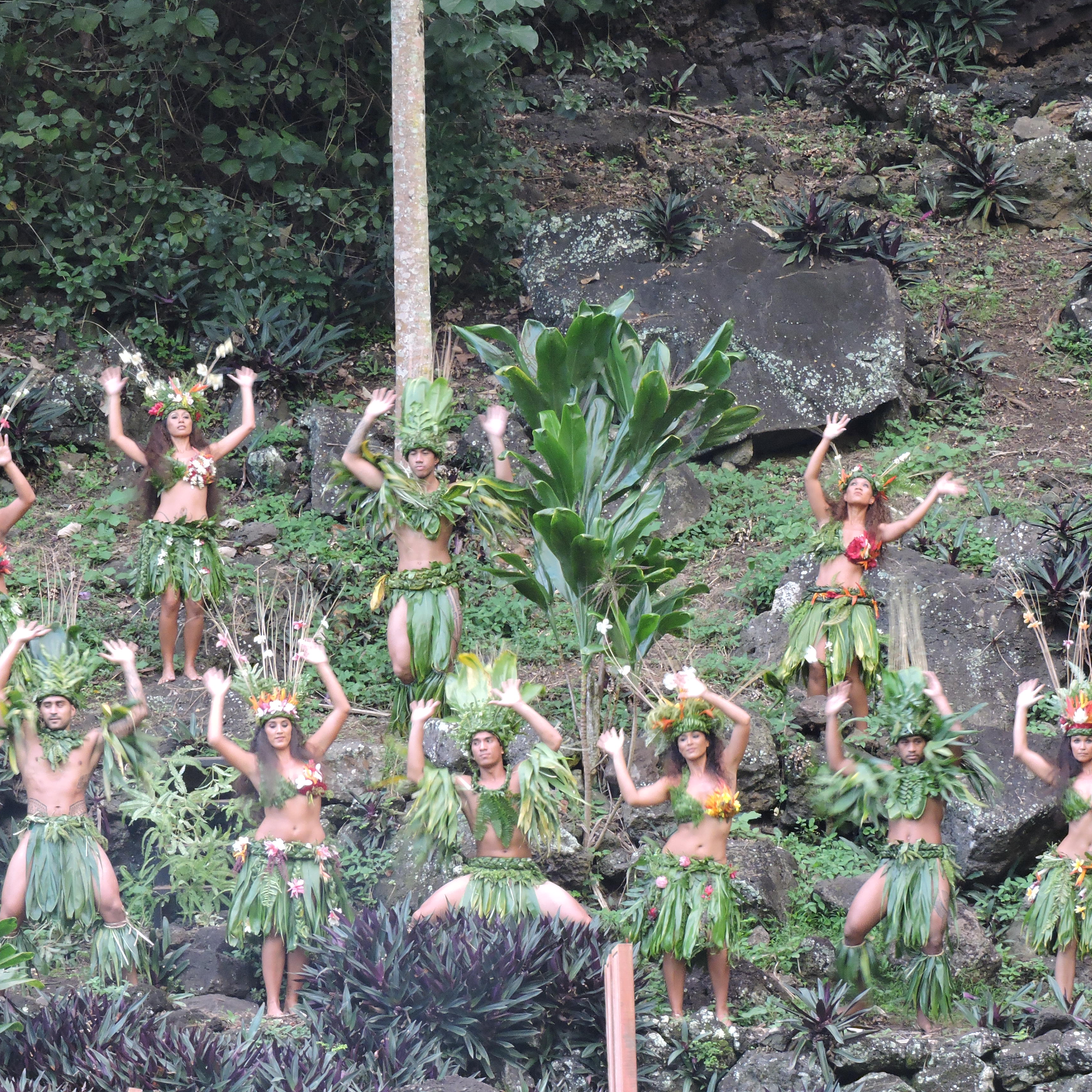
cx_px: 625
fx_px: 10529
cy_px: 546
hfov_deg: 5.9
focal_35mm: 295
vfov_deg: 5.9
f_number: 5.5
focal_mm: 44.8
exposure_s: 1/40
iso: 400
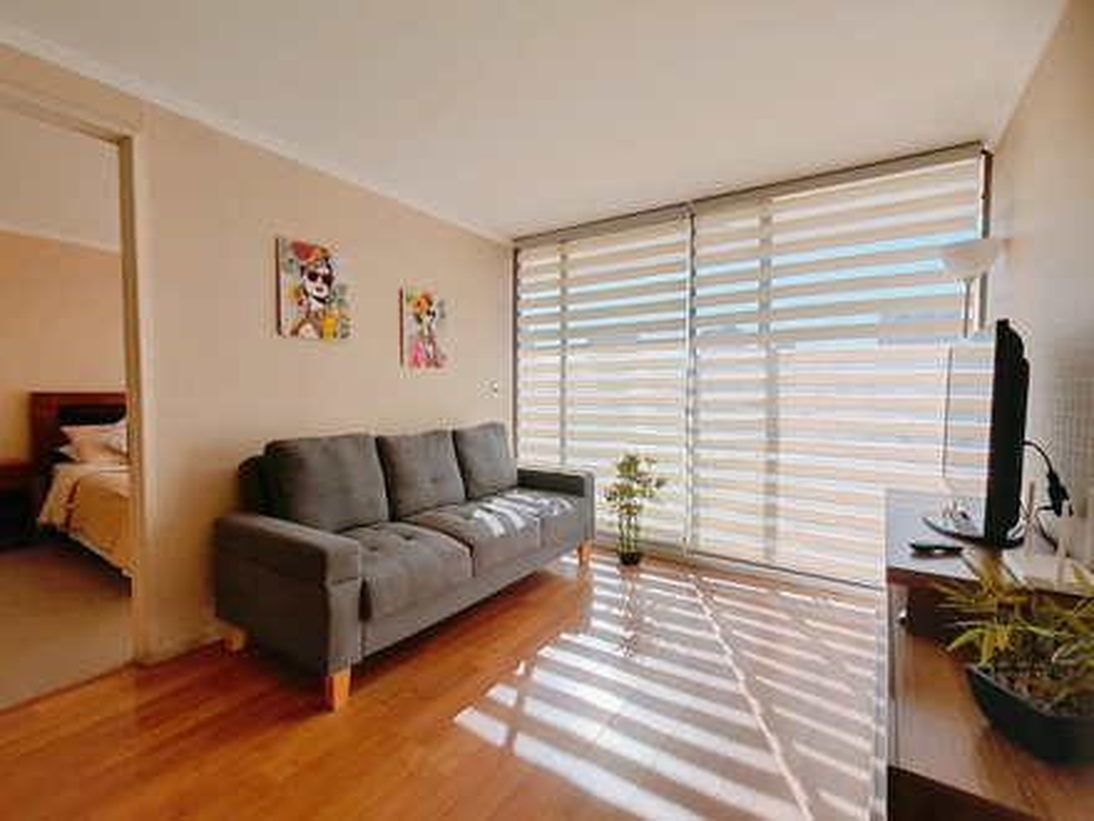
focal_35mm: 16
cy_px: 410
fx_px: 506
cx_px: 547
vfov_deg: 78.1
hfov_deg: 94.5
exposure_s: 1/660
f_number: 2.2
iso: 50
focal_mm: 1.96
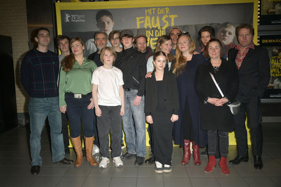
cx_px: 140
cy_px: 94
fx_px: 242
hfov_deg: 60.3
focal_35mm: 31
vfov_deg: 42.3
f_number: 5.6
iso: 200
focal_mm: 31
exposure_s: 1/200
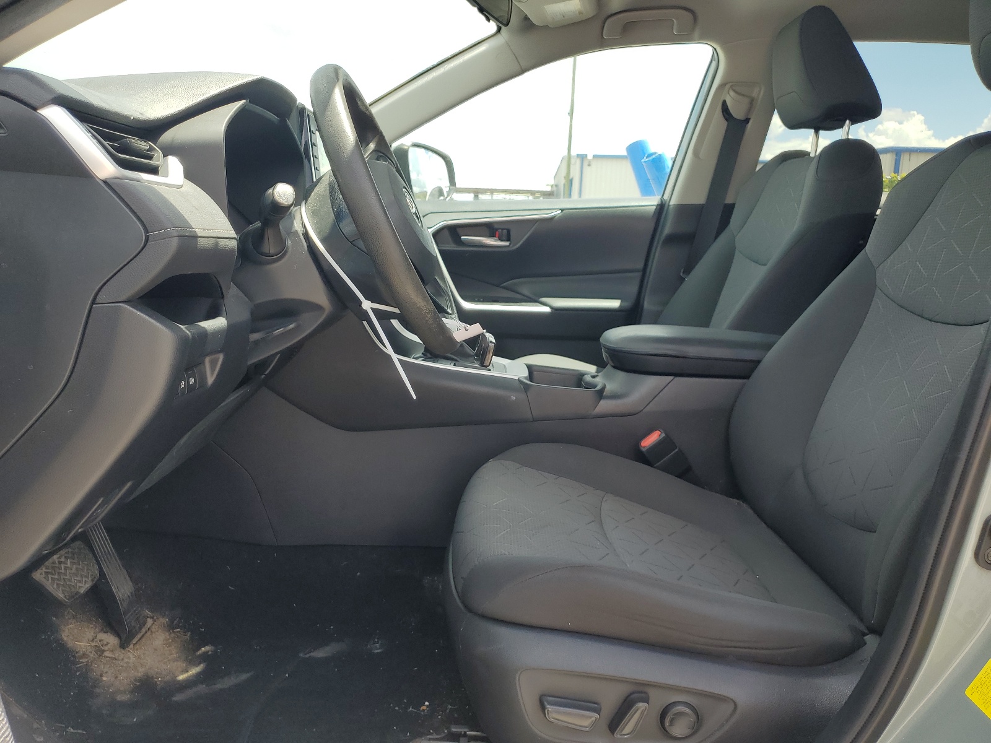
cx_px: 496
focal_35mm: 26
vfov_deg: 53.1
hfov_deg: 67.3
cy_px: 372
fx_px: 744
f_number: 1.5
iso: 50
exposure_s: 1/625
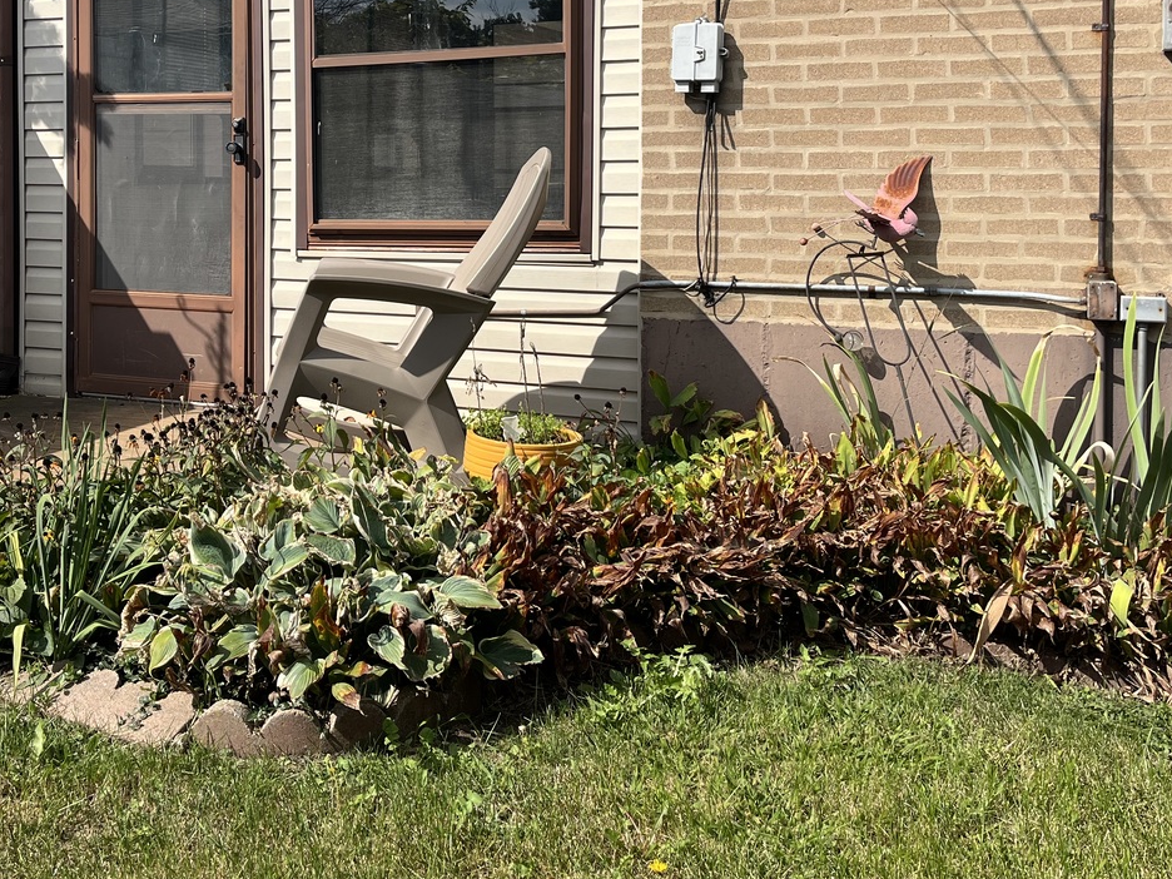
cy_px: 222
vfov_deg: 35.2
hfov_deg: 46.3
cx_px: 417
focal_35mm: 40
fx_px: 1354
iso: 50
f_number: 1.6
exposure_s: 1/3311
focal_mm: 5.1
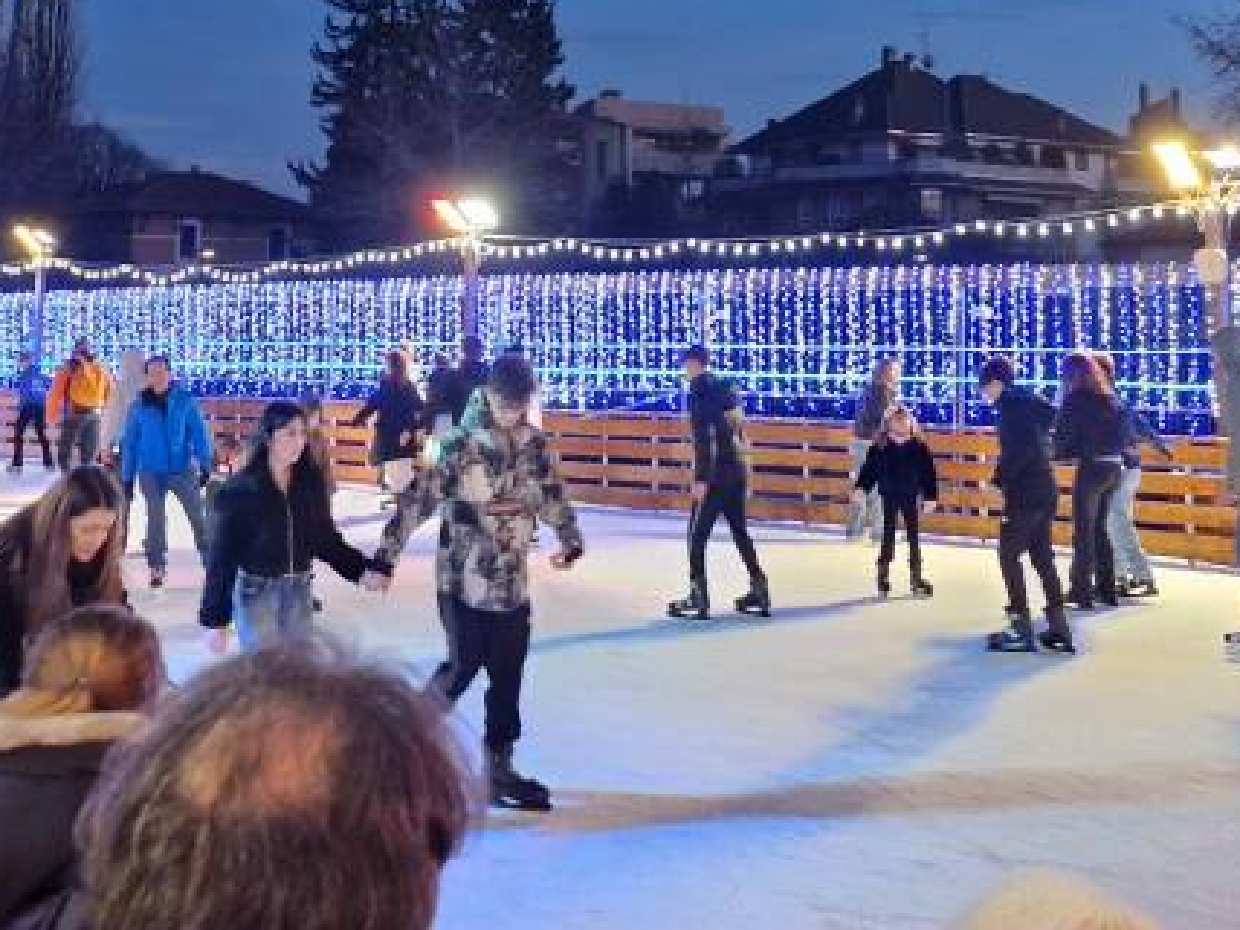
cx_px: 585
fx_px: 1970
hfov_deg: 34.9
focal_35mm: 55
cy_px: 99
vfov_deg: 25.7
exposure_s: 1/100
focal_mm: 5.54
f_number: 1.8
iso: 500
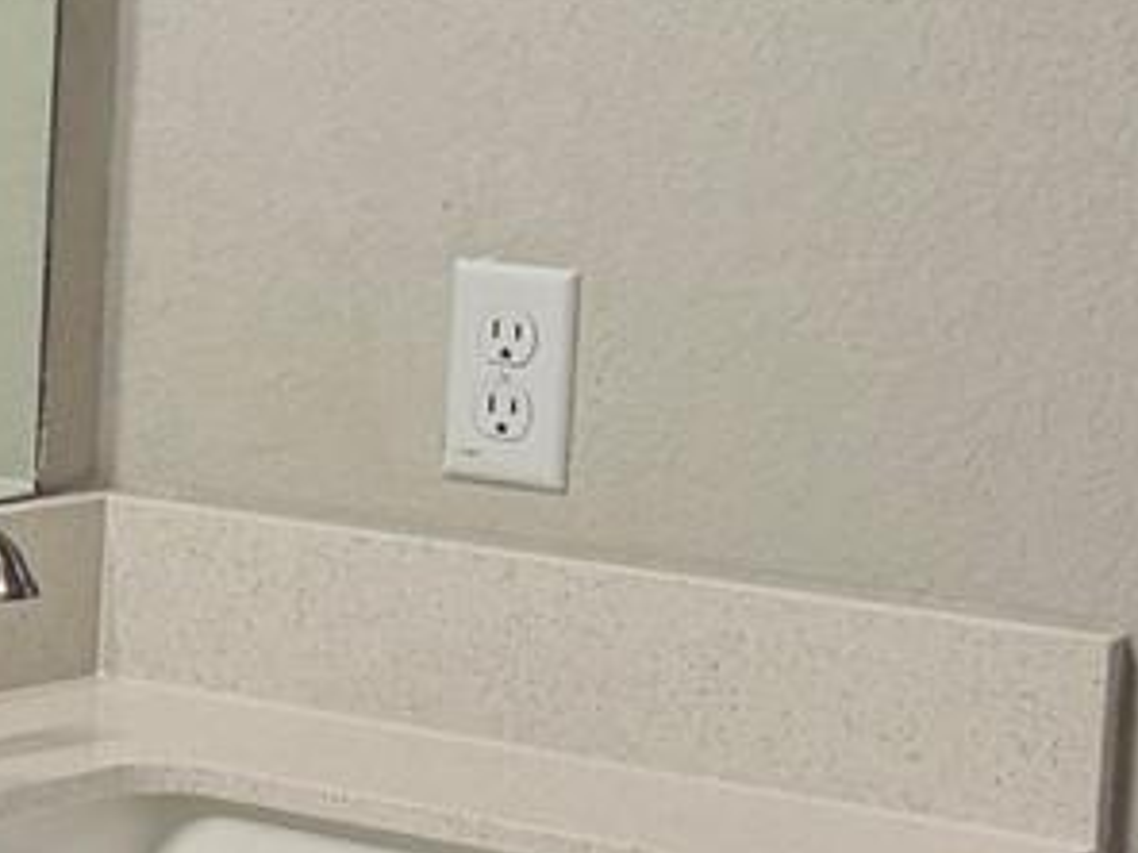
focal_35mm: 166
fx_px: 5457
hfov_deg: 10.9
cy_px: 403
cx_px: -1096
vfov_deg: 8.9
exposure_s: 1/120
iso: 64
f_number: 1.78
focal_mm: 6.76
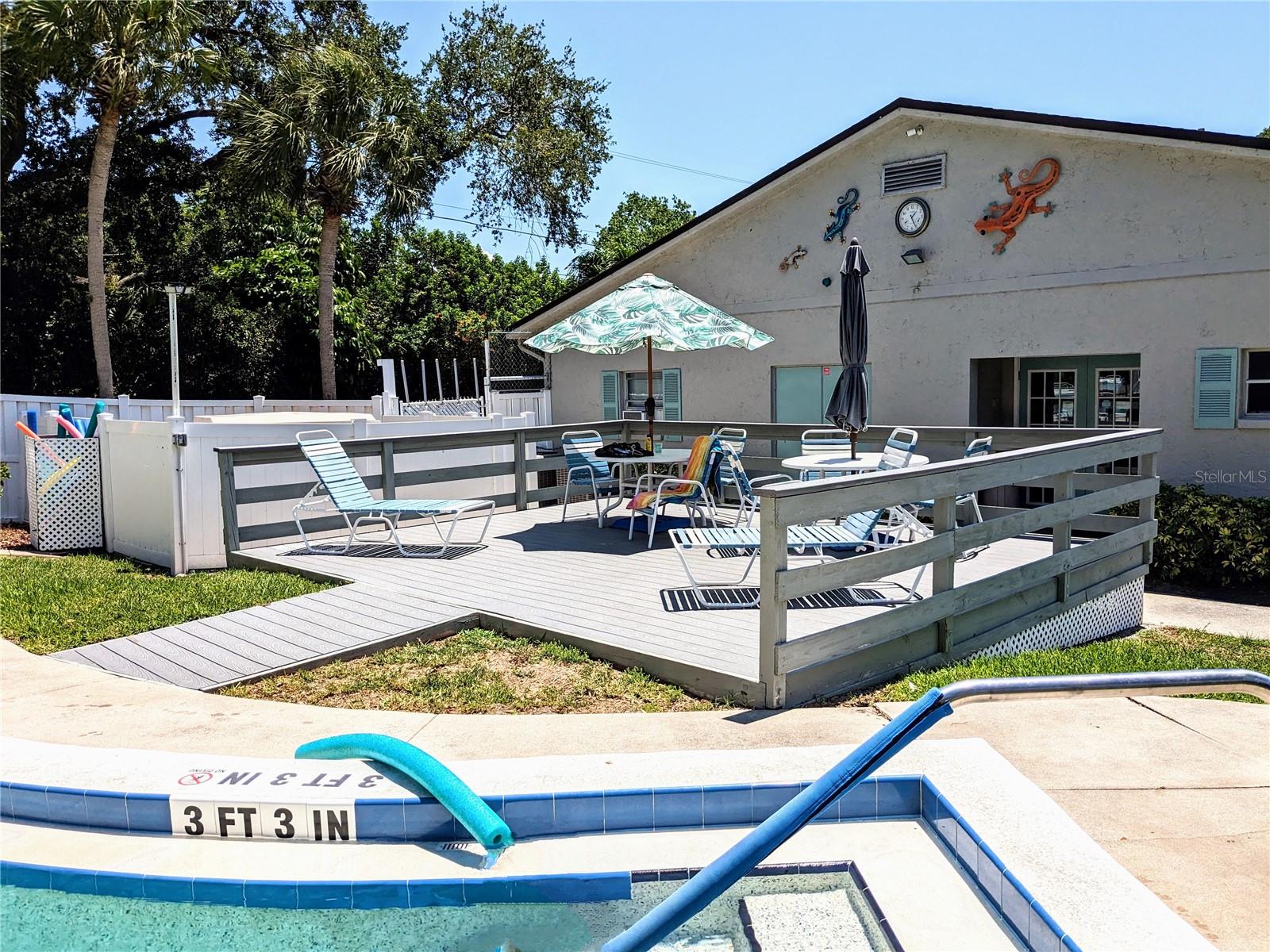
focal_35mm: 27
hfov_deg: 65.3
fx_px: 991
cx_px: 635
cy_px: 476
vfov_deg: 51.4
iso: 56
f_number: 1.73
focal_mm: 4.38
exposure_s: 1/5848
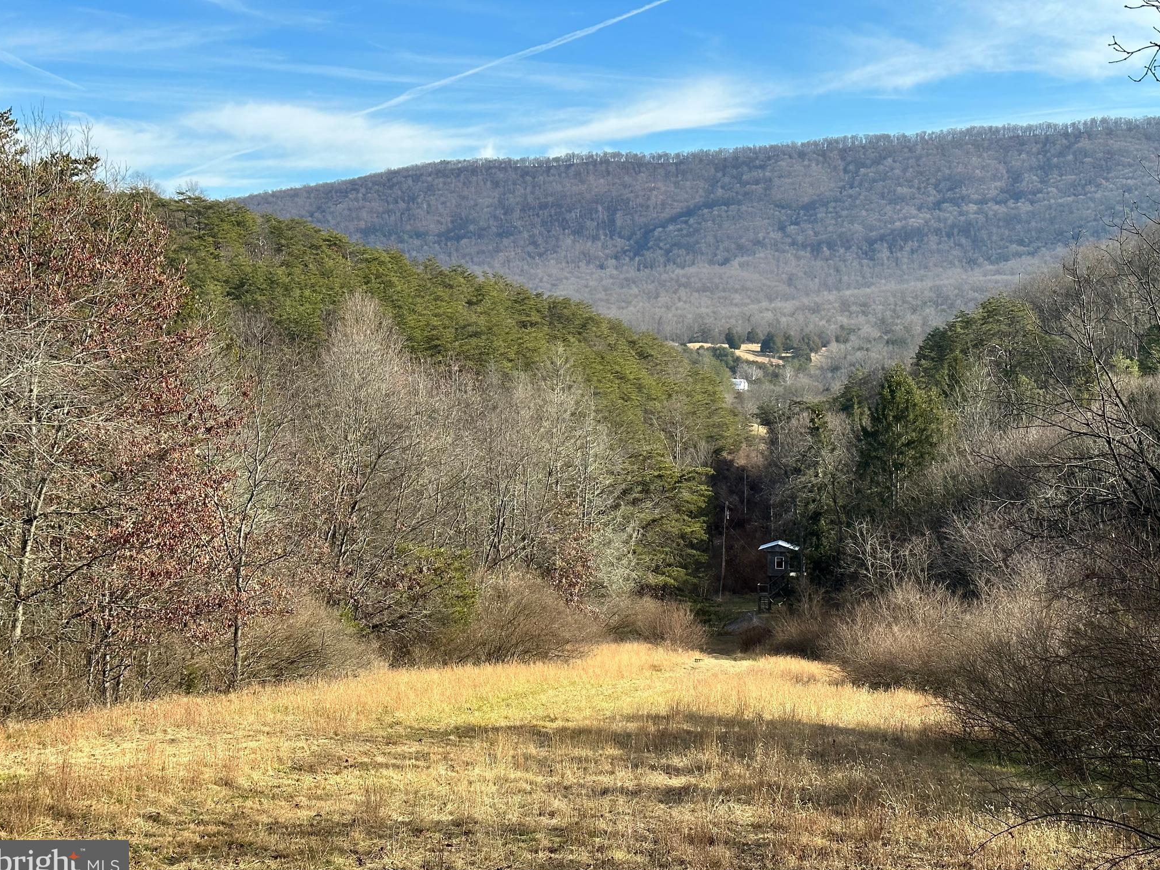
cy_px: 443
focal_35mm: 49
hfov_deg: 38.9
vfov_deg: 29.7
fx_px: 1642
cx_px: 577
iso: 64
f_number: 1.78
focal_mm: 6.86
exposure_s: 1/1848
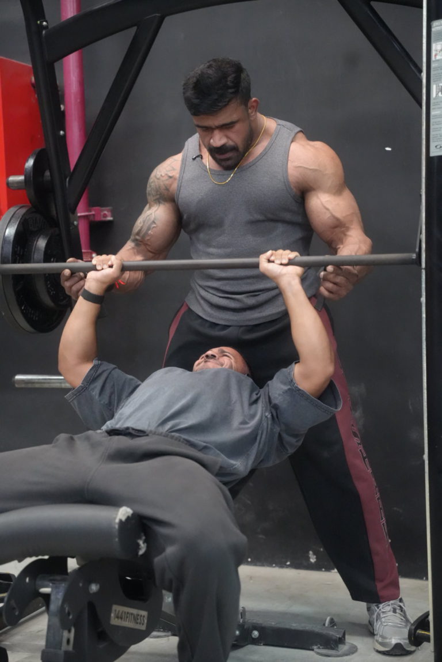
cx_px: 221
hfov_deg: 19.5
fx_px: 1287
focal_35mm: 70
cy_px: 331
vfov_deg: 28.8
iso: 12800
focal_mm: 70
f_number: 3.5
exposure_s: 1/125
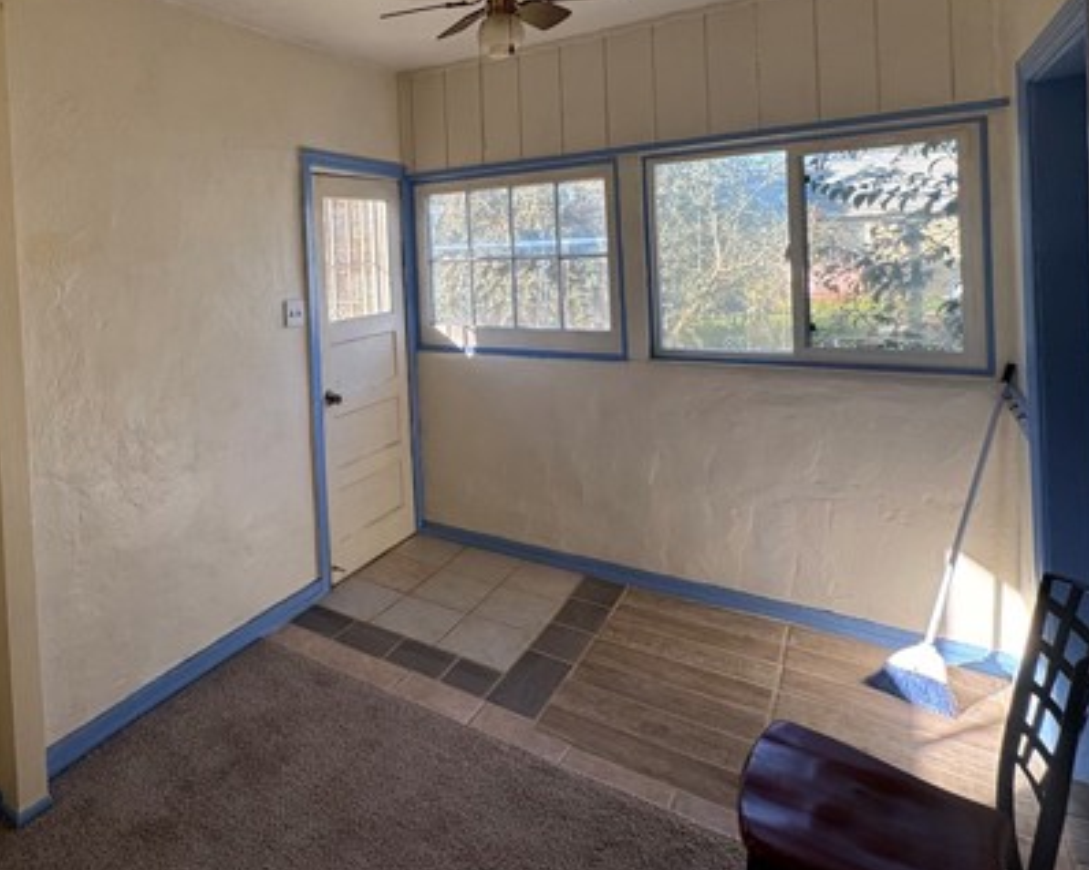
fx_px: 709
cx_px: 331
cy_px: 265
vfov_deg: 61.0
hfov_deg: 72.0
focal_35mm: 22
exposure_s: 1/108
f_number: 2.2
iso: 40
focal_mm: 2.22
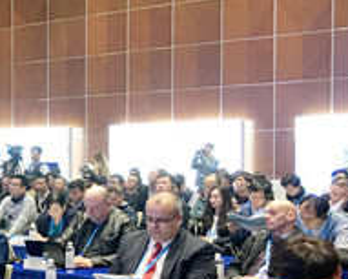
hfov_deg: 19.1
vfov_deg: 17.2
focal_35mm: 89
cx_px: -157
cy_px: 202
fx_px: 917
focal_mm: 4.15
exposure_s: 1/17
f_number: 2.2
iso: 50
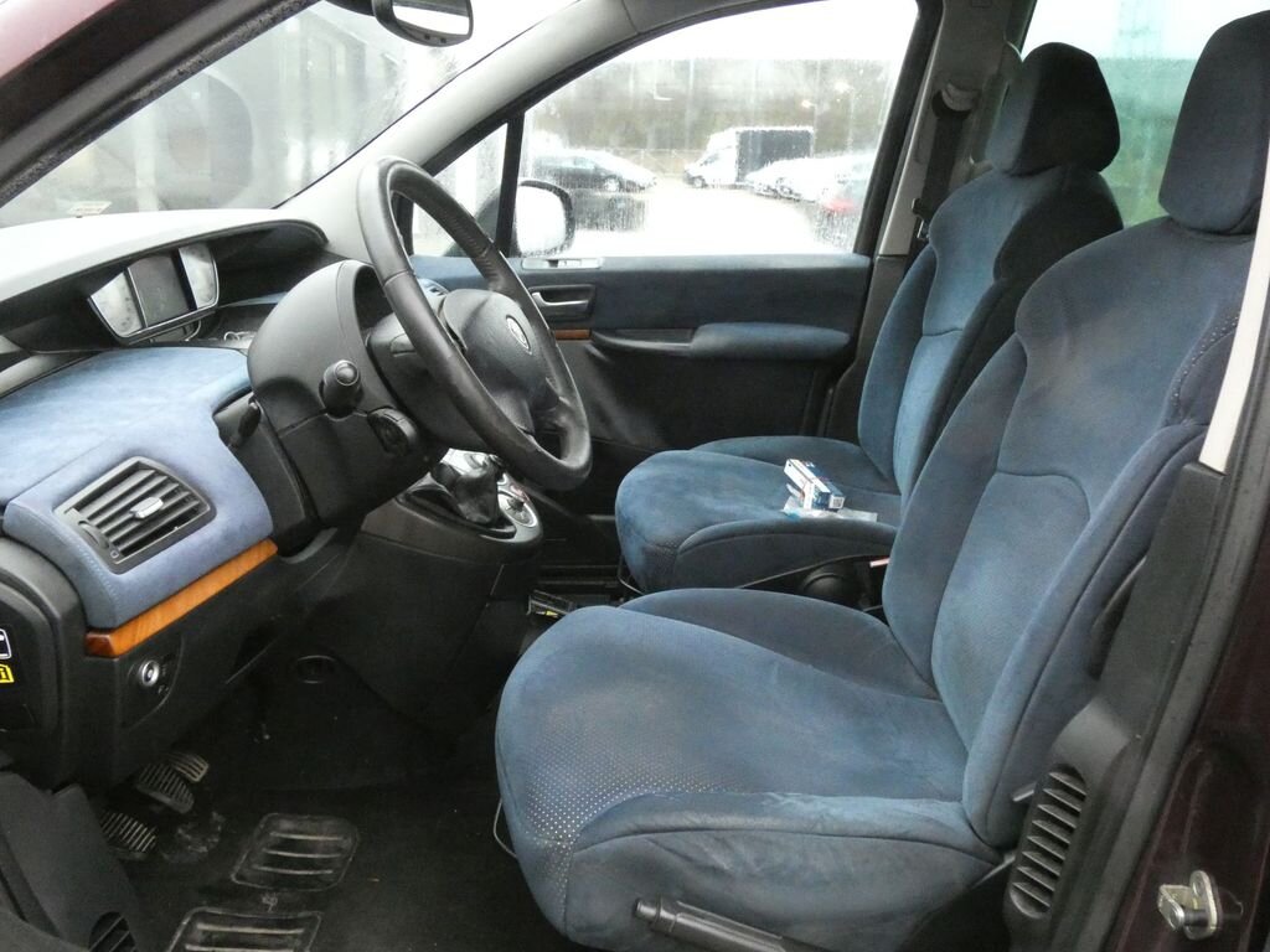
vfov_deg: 45.4
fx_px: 1137
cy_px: 476
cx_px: 635
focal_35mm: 31
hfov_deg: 58.4
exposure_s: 1/30
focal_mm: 5.5
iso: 1600
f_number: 5.6
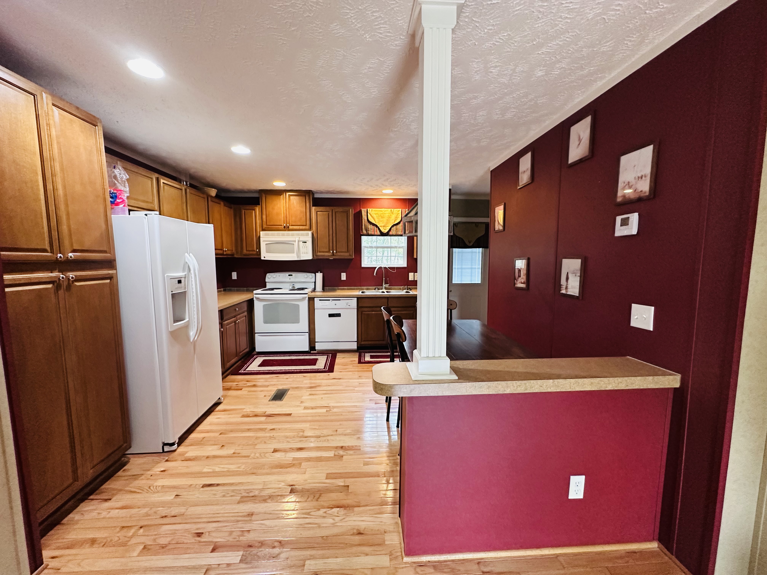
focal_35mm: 14
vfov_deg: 85.7
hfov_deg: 102.1
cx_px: 384
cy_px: 288
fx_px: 310
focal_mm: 2.22
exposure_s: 1/60
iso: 400
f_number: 2.2
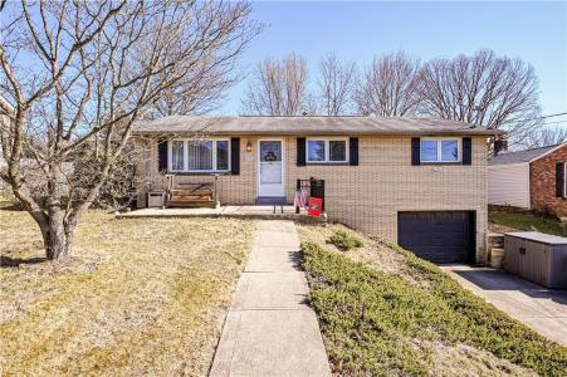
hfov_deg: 86.9
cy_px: 188
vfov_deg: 64.5
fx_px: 299
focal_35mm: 19
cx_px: 284
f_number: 8
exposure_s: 1/160
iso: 125
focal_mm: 19
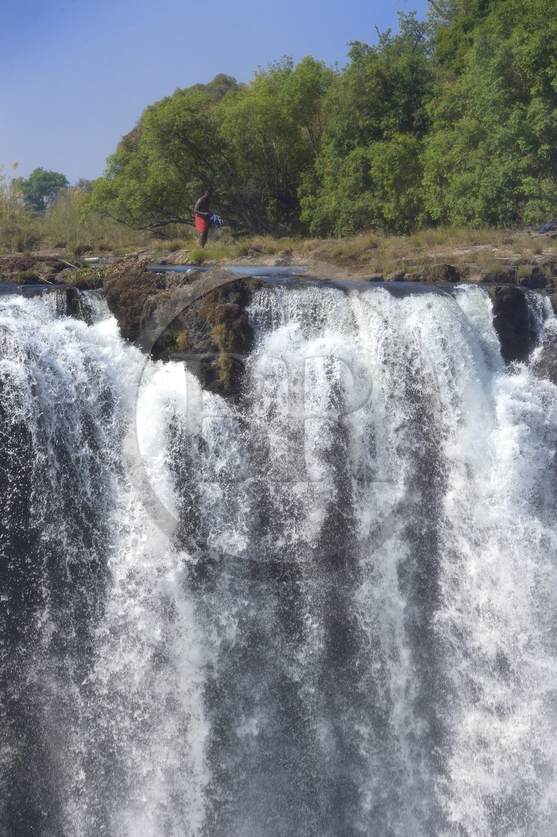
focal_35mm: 190
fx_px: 4414
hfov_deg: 7.2
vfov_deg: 10.8
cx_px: 278
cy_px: 418
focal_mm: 190
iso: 200
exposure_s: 1/320
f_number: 11
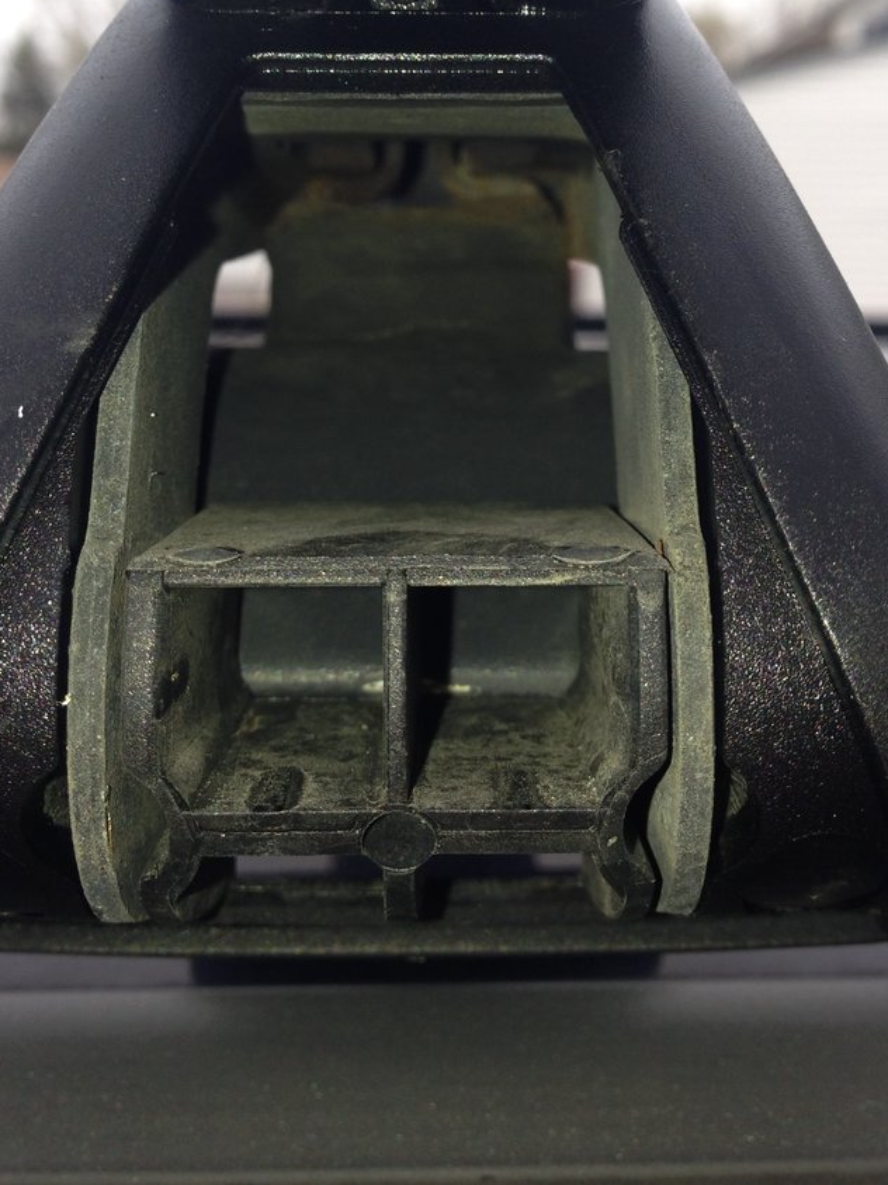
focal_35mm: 47
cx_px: 486
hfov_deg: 30.9
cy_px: 403
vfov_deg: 40.0
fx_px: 1608
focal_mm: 4.12
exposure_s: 1/133
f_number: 2.4
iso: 50
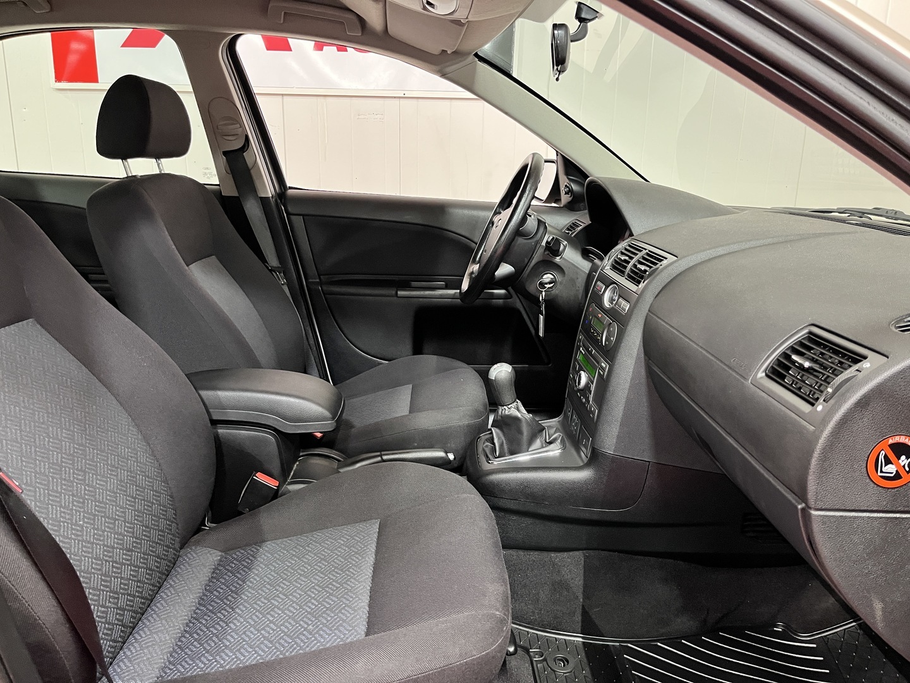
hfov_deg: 67.3
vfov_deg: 53.1
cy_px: 342
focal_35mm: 26
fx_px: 683
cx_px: 455
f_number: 1.6
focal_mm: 5.1
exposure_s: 1/50
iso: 400
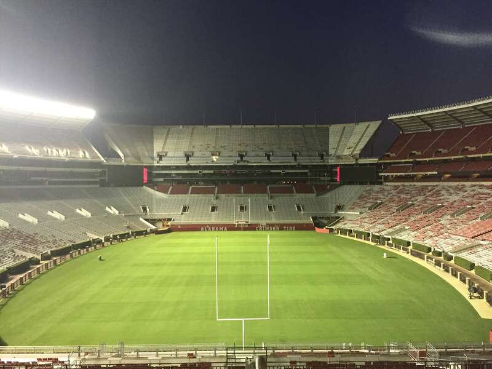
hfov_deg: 61.7
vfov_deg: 48.2
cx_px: 246
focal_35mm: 29
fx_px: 412
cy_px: 184
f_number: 2.2
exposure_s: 1/30
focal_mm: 4.15
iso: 200
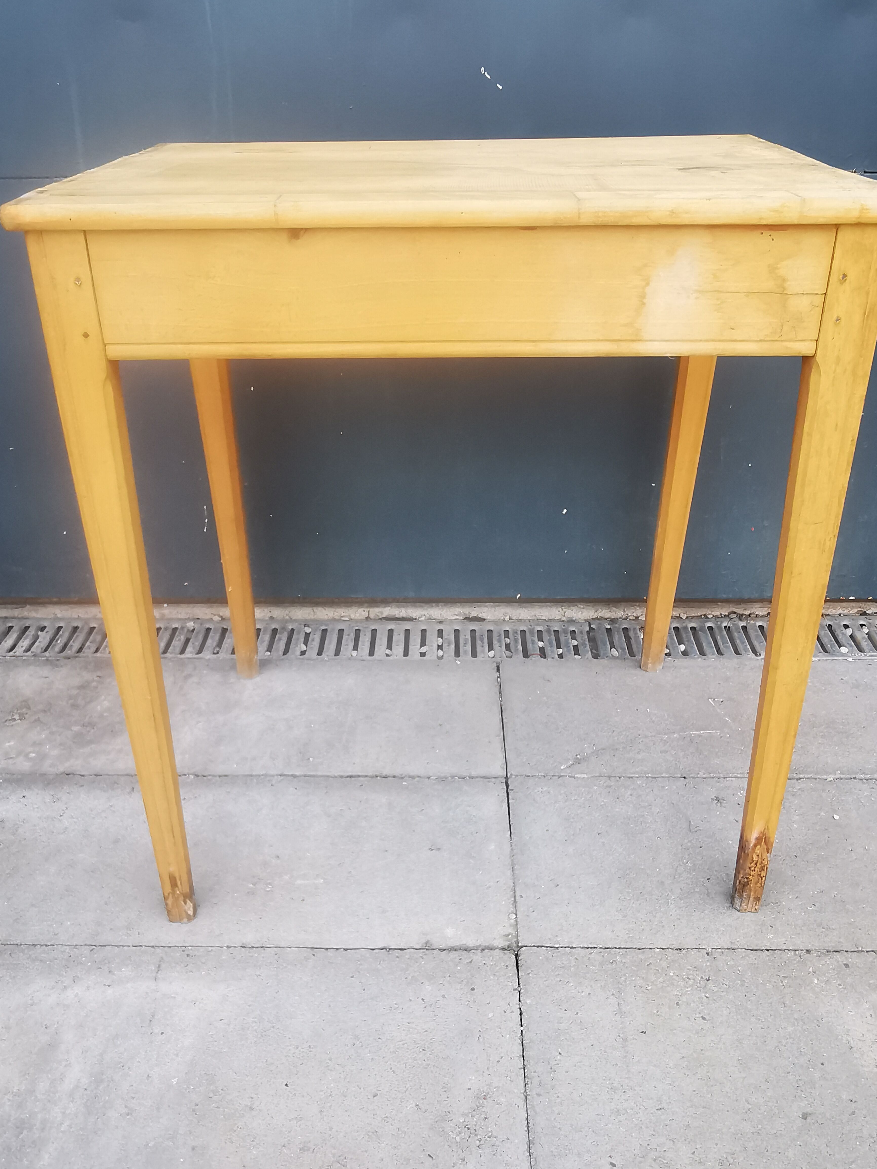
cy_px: 587
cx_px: 430
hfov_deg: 46.8
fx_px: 1013
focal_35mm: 30
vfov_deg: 60.0
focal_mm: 2.35
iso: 50
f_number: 2.2
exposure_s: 1/108
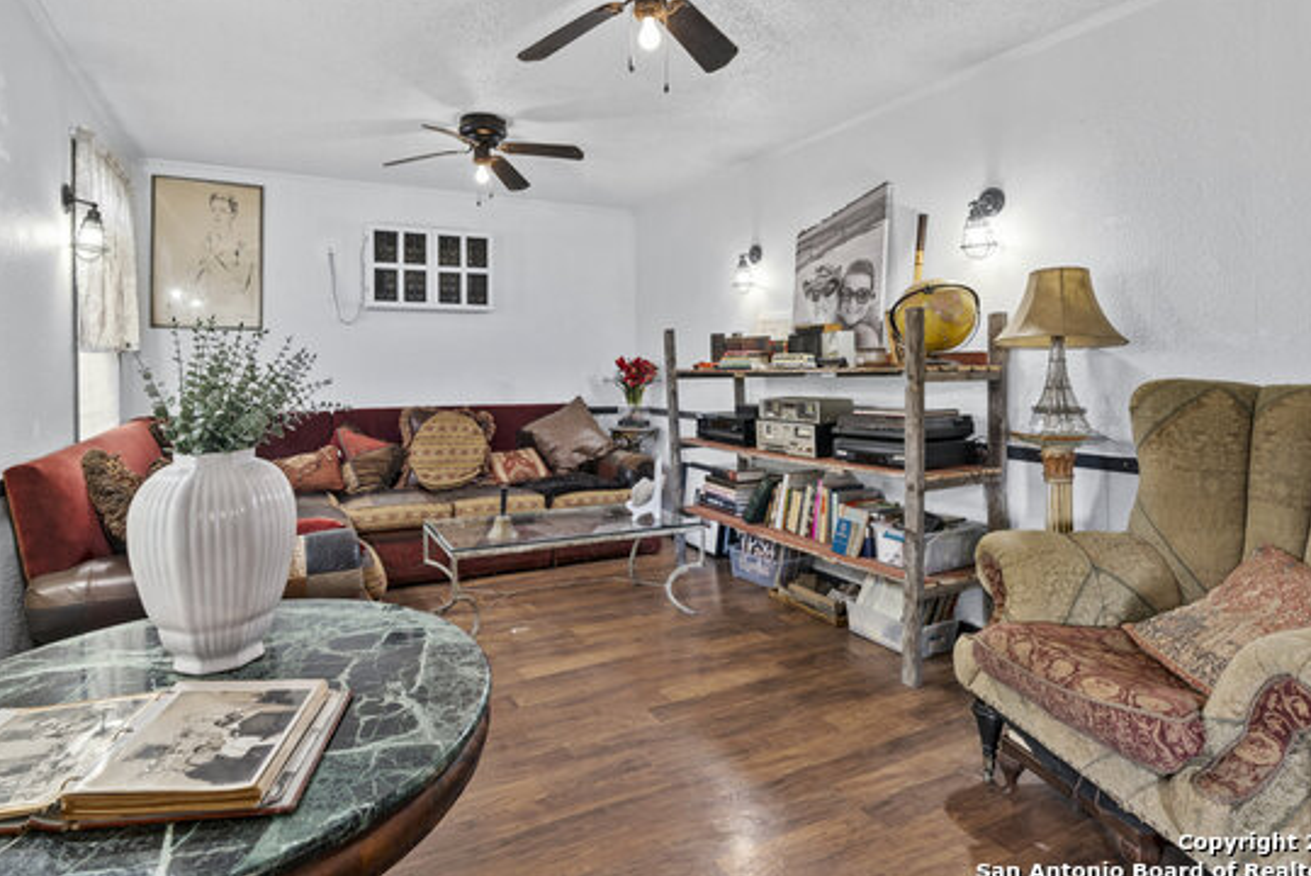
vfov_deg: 64.2
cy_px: 366
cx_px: 593
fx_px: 692
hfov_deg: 86.6
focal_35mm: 19
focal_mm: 16
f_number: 7.1
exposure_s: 1
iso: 320
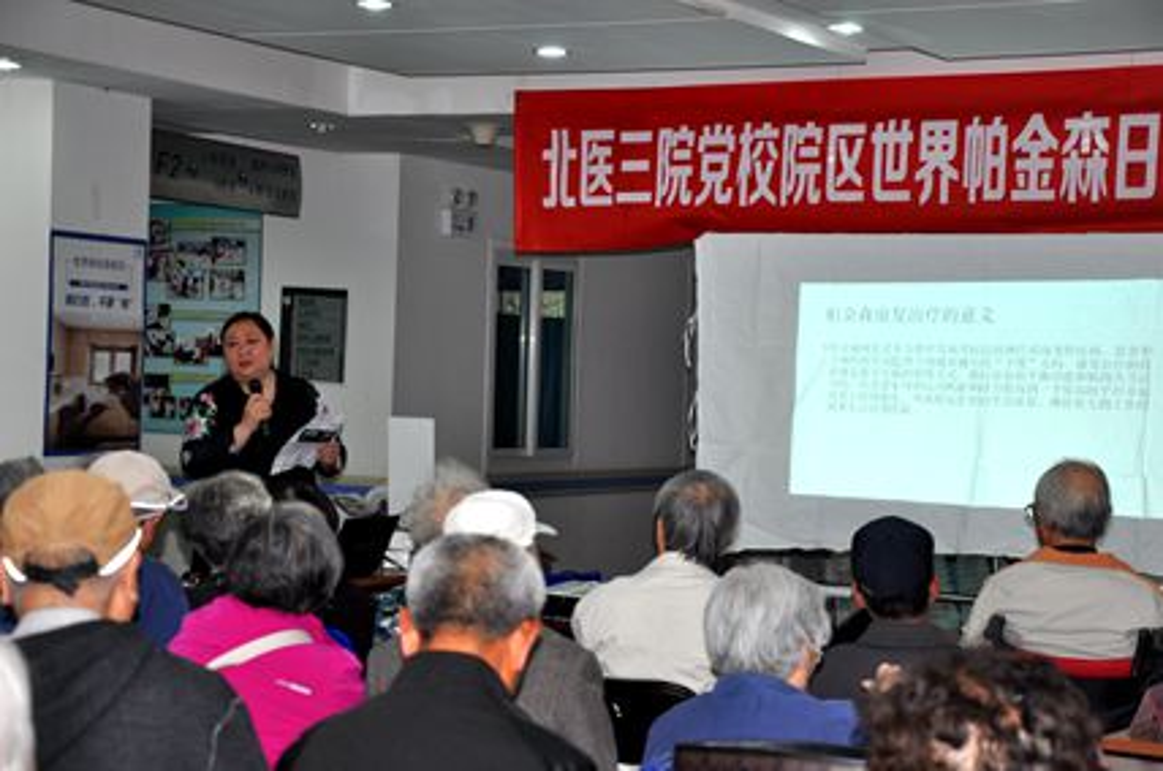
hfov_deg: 26.0
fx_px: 2516
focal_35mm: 78
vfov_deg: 17.4
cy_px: 386
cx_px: 582
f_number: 5
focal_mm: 52
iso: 400
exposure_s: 1/60
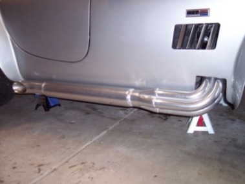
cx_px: 122
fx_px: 269
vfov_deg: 37.7
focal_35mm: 38
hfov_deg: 49.0
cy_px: 92
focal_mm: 8
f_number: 2.8
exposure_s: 1/30
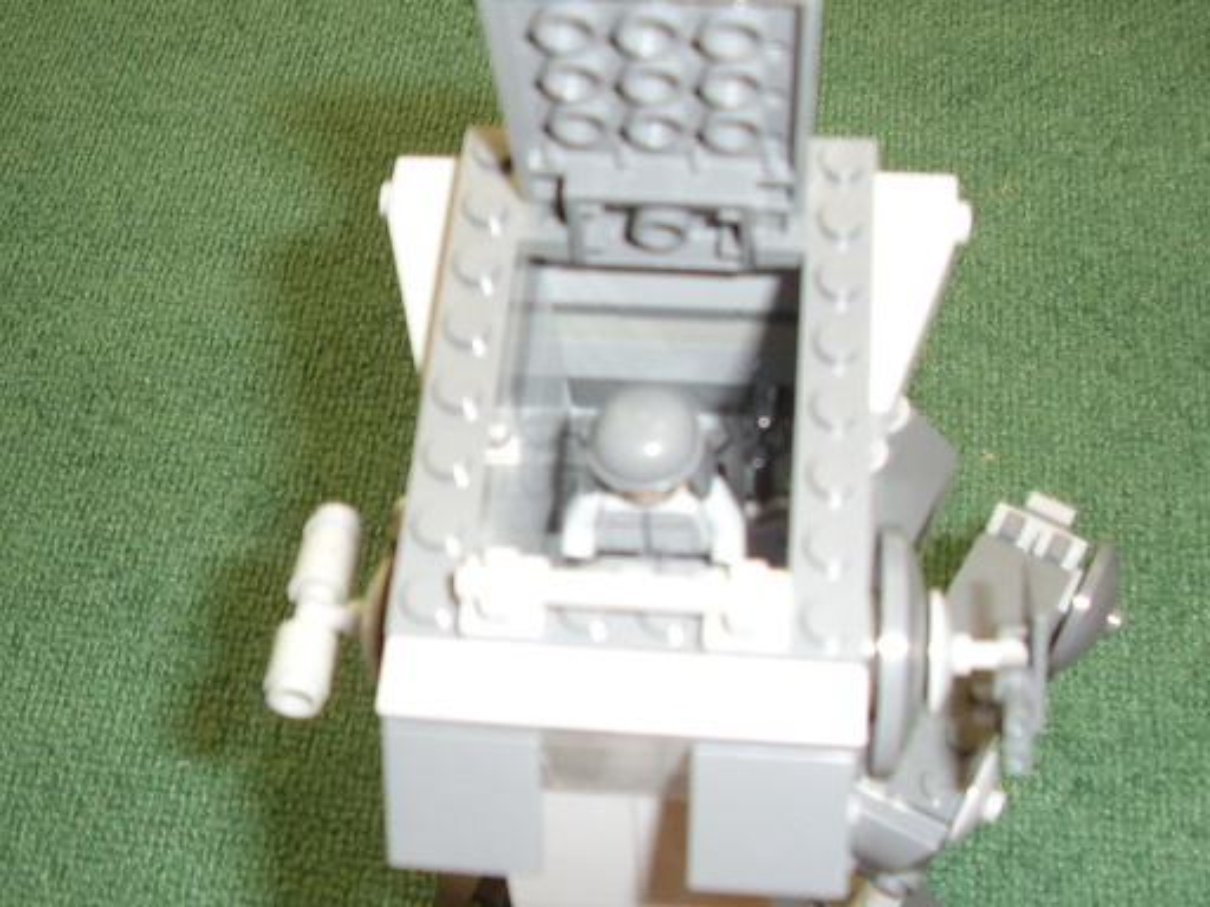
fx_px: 1049
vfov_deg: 46.8
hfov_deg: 60.0
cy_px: 454
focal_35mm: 30
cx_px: 605
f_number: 2.9
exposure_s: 1/30
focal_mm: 5.8
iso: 183
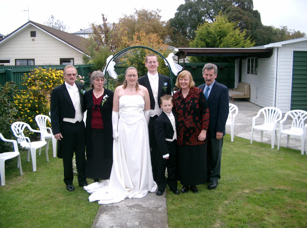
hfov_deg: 50.3
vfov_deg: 38.5
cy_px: 114
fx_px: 327
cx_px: 154
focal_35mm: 37
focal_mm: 7.6
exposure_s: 1/320
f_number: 2.6
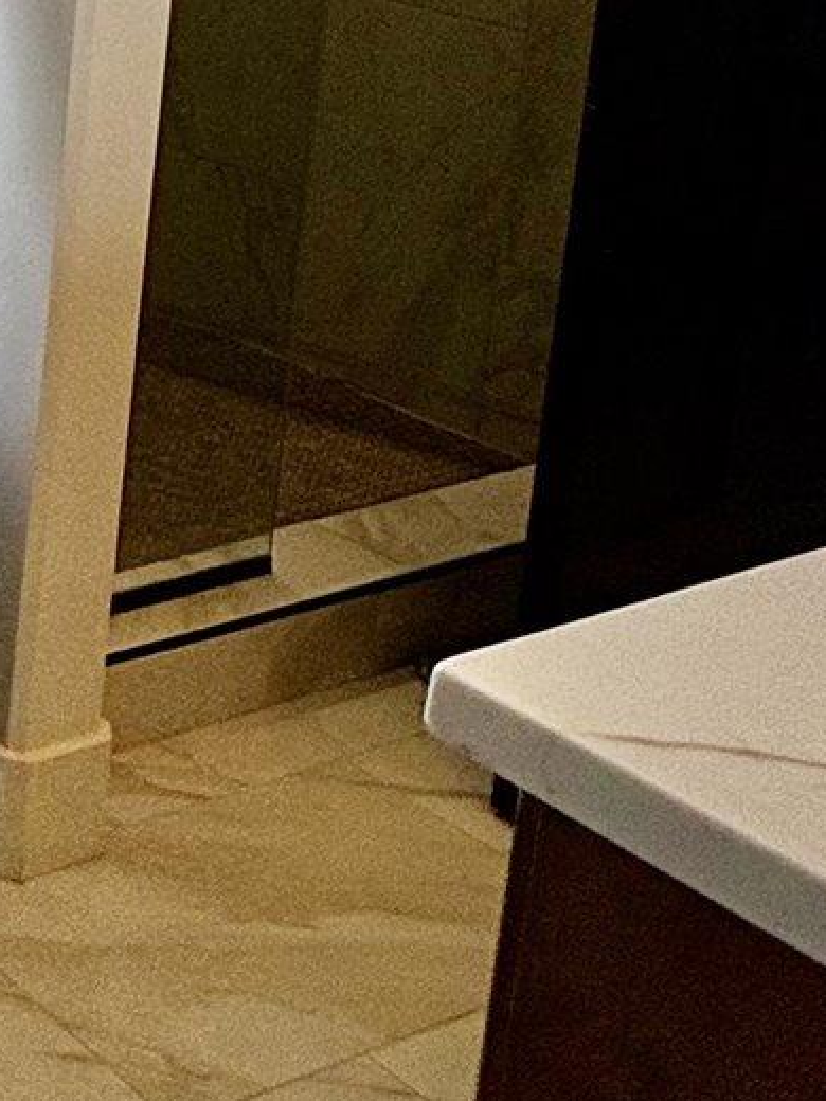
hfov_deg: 16.5
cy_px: -140
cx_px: -926
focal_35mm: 62
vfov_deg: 28.1
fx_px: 1973
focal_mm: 2.22
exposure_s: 1/325
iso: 40
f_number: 2.2
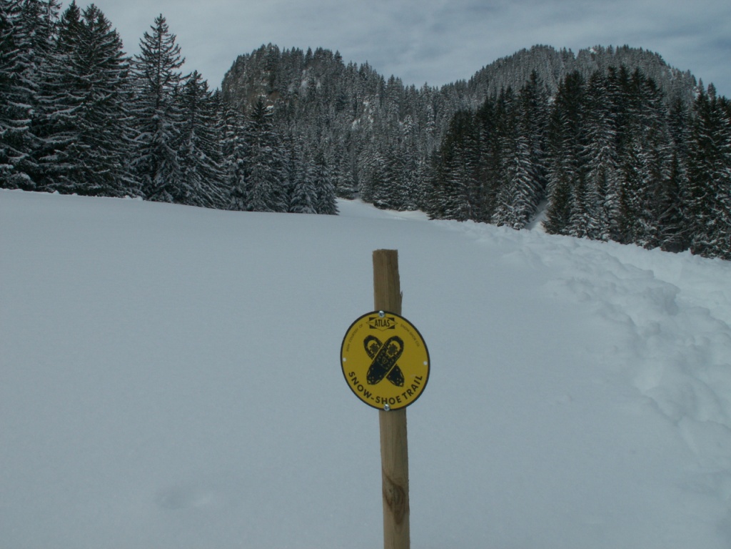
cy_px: 274
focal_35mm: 35
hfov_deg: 52.6
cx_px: 366
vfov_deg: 40.7
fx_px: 739
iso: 50
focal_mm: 5.86
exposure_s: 1/320
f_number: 8
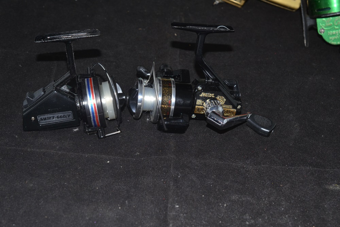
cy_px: 114
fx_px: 567
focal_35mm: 60
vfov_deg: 22.6
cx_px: 170
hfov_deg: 33.4
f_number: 8
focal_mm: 40
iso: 100
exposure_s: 1/60
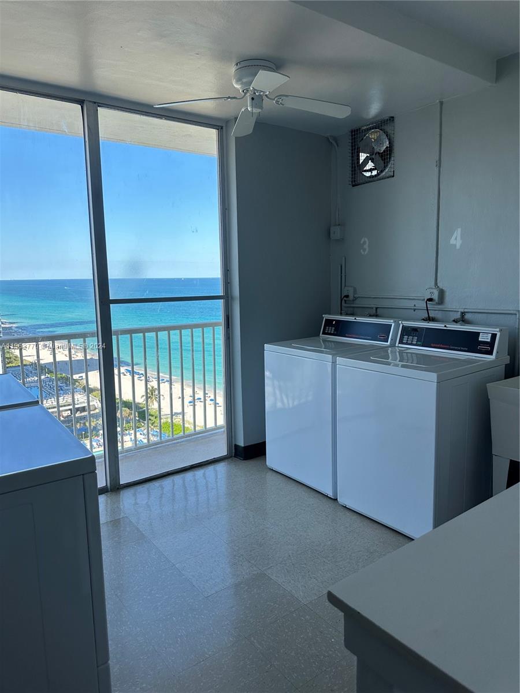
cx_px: 260
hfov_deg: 56.8
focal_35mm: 24
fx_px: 481
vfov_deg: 71.6
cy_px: 346
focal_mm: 6.86
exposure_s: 1/1412
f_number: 1.78
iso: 80
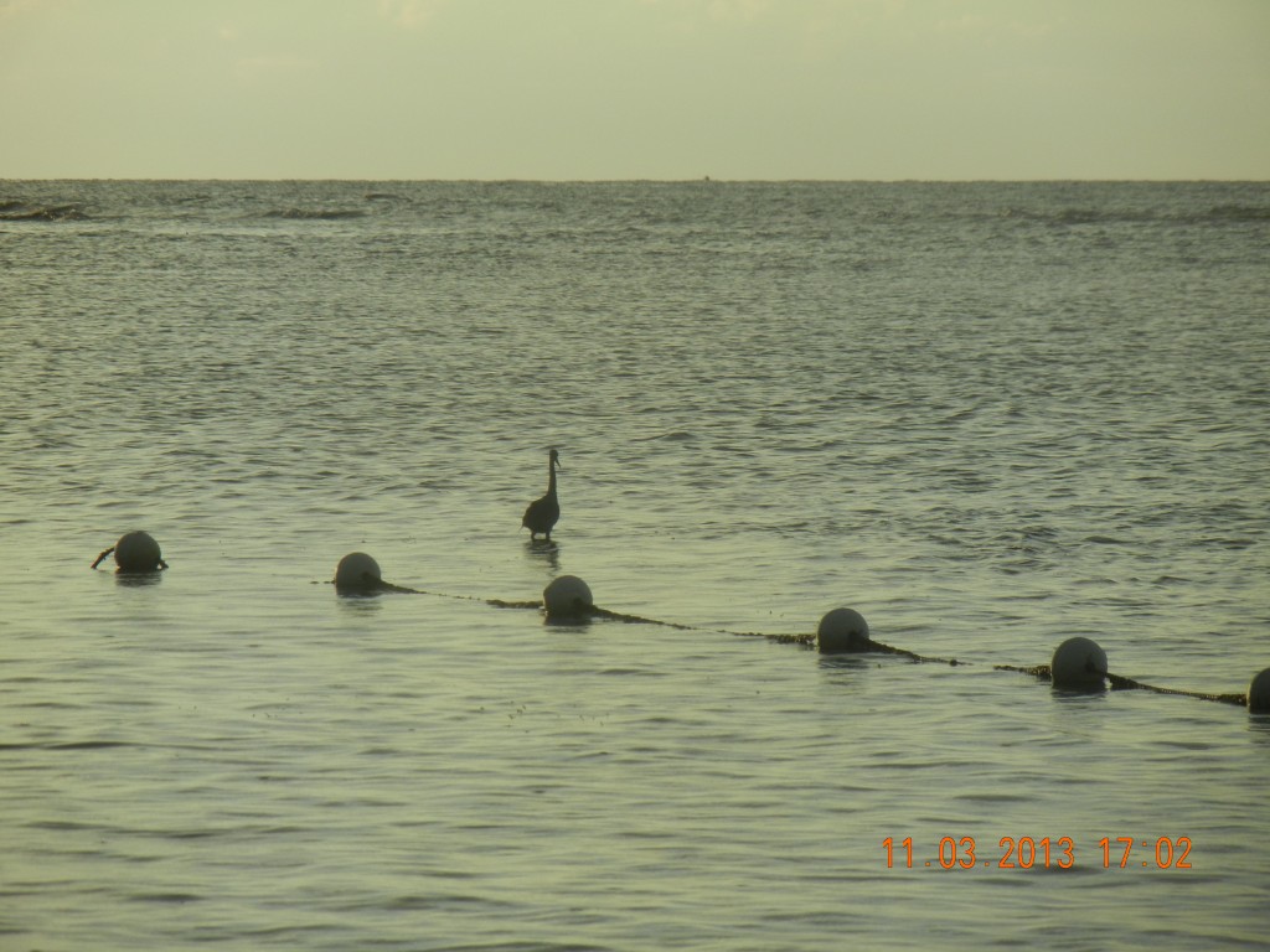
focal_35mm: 262
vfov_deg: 5.7
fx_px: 9612
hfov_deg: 7.6
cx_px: 635
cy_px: 476
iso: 160
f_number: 10.2
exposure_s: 1/272
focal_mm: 47.2
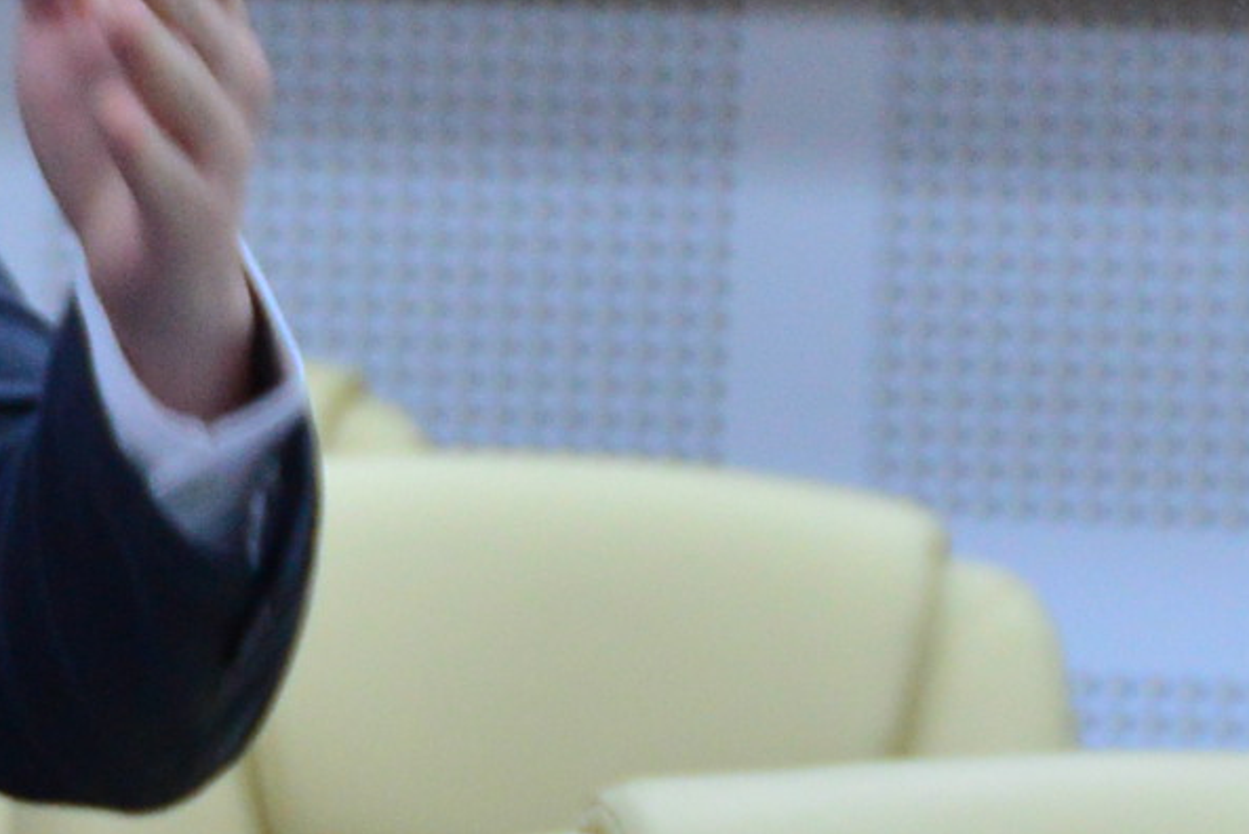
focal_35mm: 416
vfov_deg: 3.3
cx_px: -463
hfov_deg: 4.9
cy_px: 356
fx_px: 14439
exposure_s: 1/60
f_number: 5.6
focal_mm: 82
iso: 2500
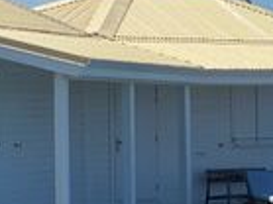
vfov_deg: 6.6
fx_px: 1765
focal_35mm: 224
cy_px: 80
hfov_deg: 8.5
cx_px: 491
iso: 20
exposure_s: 1/1845
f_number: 2
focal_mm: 6
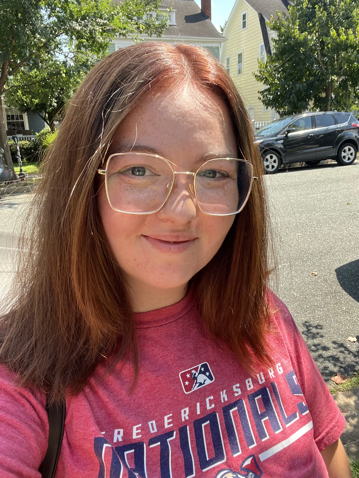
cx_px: 180
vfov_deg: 60.0
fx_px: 415
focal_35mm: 30
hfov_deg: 46.8
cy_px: 239
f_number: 2.2
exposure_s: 1/167
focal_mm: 2.71
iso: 25
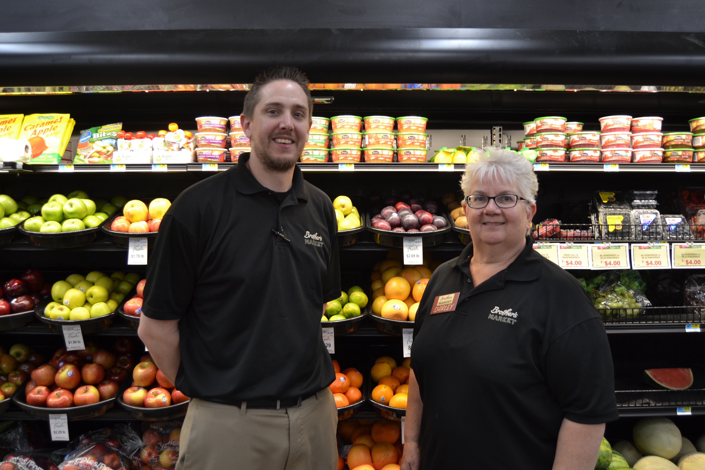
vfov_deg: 43.6
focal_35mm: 30
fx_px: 587
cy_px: 235
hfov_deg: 61.9
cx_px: 352
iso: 400
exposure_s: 1/60
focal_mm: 20
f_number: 3.8
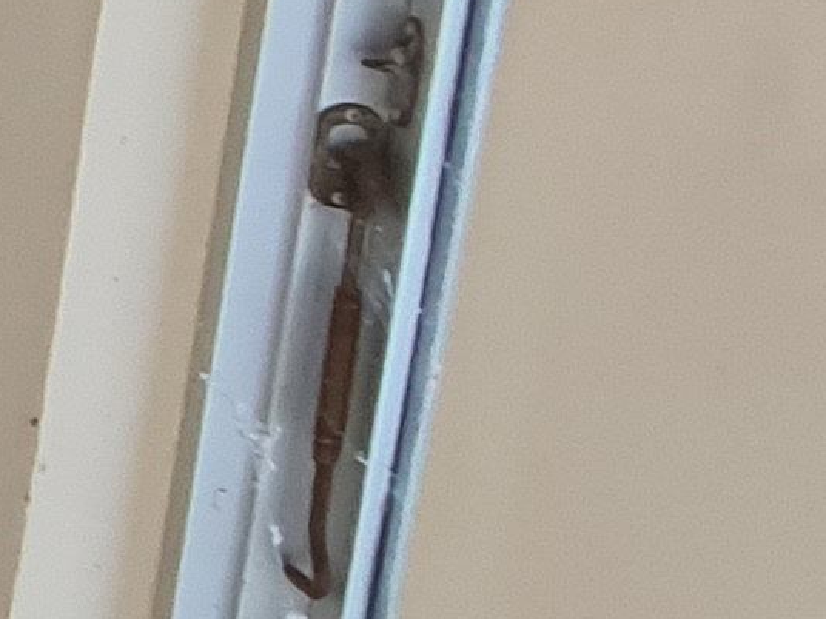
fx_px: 2315
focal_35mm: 97
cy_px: -273
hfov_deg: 12.0
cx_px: -1540
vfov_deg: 14.4
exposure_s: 1/60
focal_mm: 2.2
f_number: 2.2
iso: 160
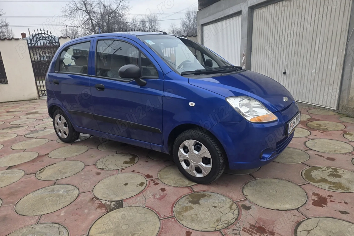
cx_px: 177
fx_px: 236
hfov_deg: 73.8
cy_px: 123
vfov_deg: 53.1
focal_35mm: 24
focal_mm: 6.3
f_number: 1.7
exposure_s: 1/359
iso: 25
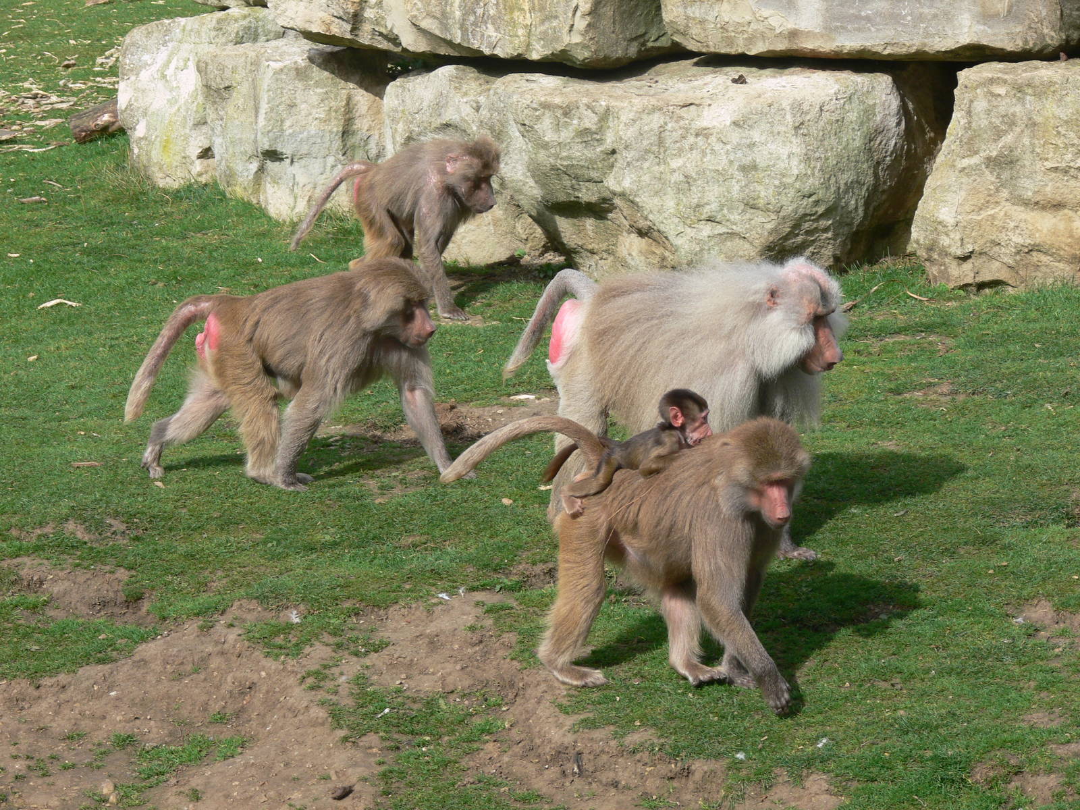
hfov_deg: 12.8
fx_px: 4805
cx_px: 540
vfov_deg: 9.6
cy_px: 405
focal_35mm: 154
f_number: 5.6
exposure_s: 1/250
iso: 80
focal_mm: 32.6
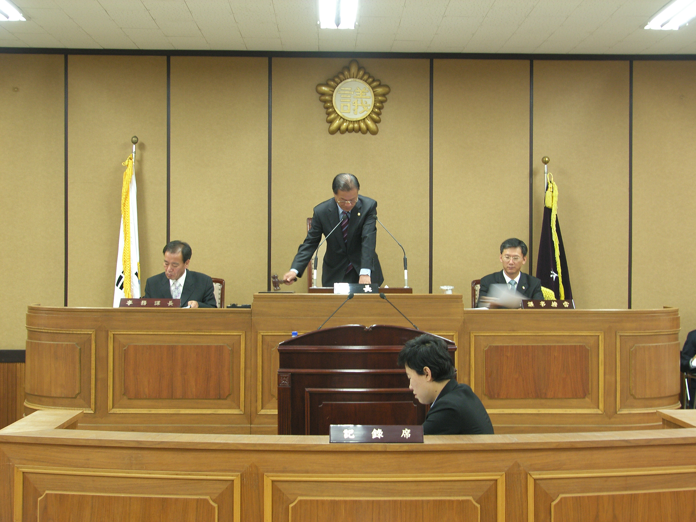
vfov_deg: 26.6
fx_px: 1106
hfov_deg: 34.9
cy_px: 261
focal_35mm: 55
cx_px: 348
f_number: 2.8
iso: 100
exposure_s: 1/8
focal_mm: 14.2
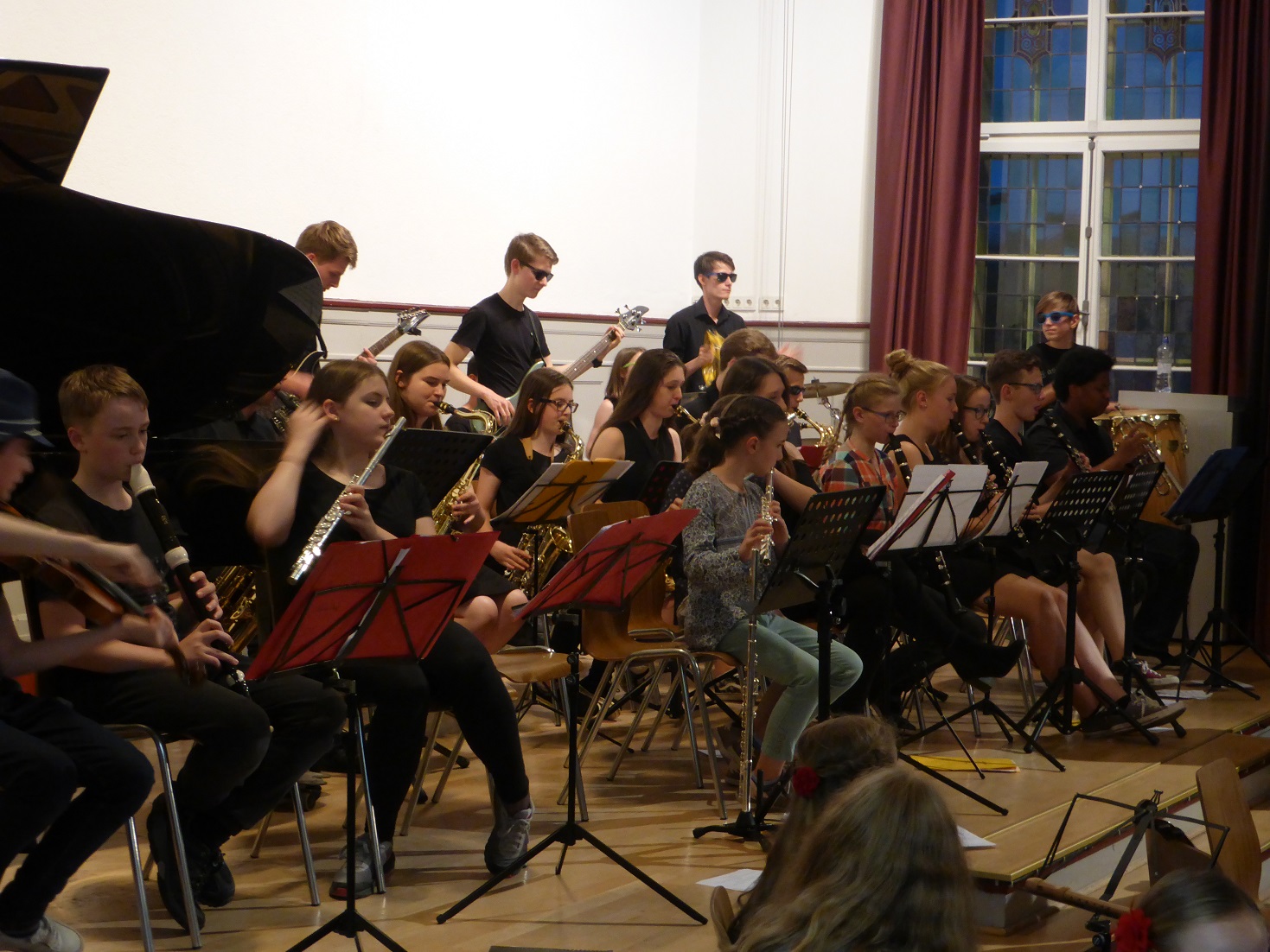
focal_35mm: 66
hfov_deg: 29.4
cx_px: 635
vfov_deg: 22.3
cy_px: 476
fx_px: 2422
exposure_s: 1/13
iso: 400
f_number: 4.9
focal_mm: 11.7
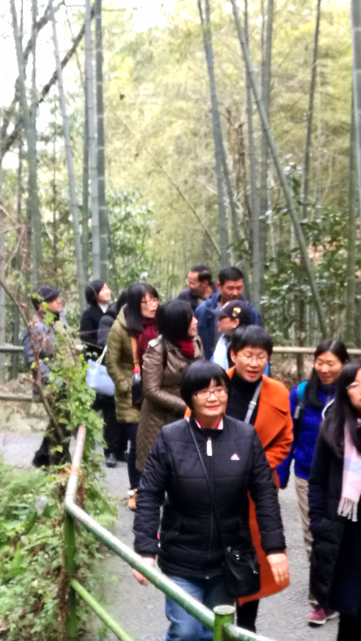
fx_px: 1310
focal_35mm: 77
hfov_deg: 15.6
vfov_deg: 27.5
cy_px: 382
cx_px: 300
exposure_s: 1/50
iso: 64
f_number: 2
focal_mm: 4.04
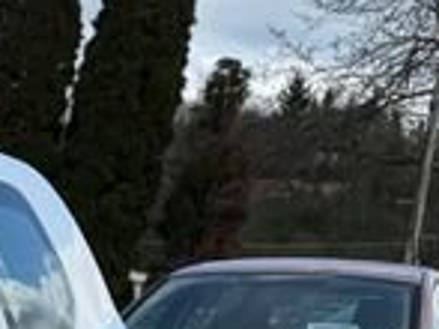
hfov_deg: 9.4
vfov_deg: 8.1
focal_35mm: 167
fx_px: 2116
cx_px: -857
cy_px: 802
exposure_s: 1/5319
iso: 80
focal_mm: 6.76
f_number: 1.78
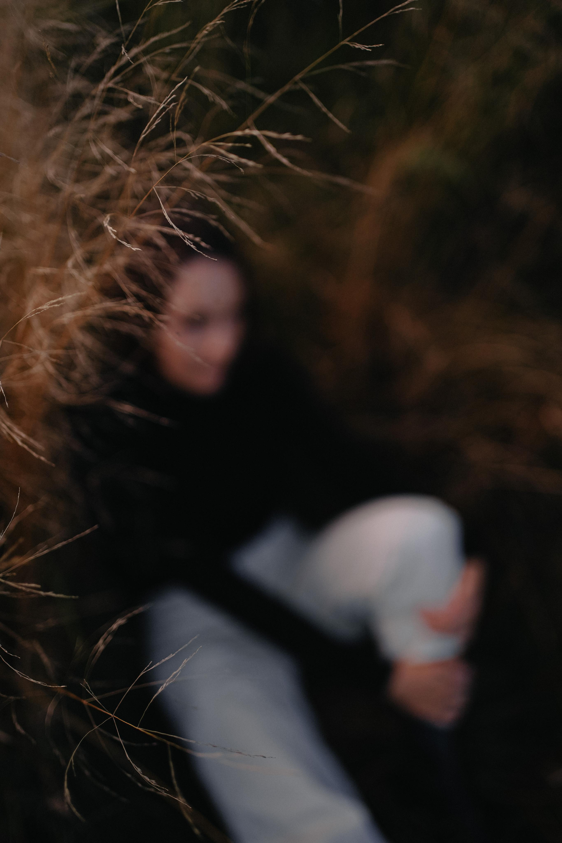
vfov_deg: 54.4
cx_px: 281
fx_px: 820
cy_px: 422
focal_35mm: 35
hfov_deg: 37.9
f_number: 1.8
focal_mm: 35
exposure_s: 1/6400
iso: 250
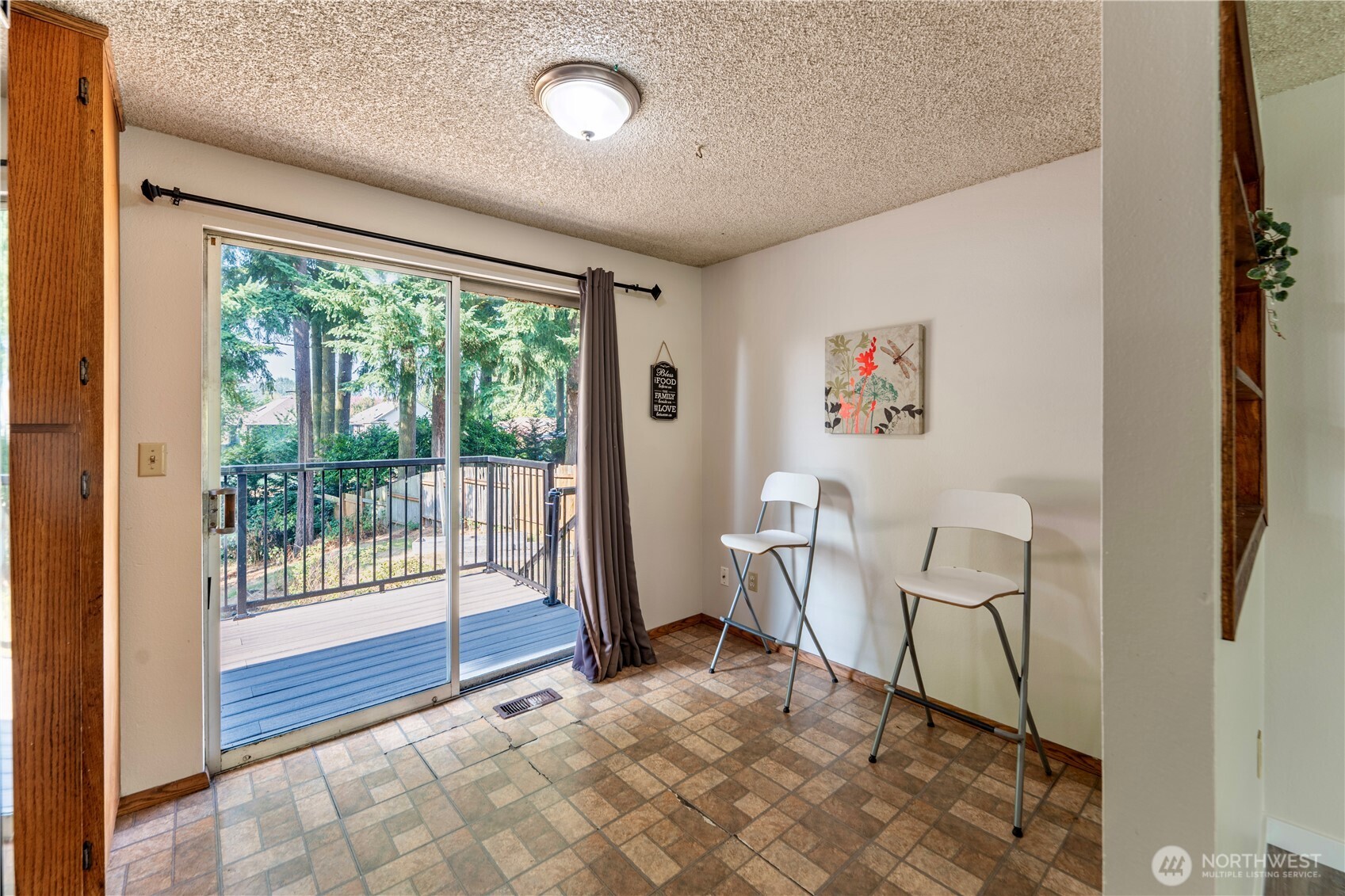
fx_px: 523
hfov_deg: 104.3
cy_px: 448
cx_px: 672
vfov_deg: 81.2
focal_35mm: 14
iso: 100
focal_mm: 14
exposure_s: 1/30
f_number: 8
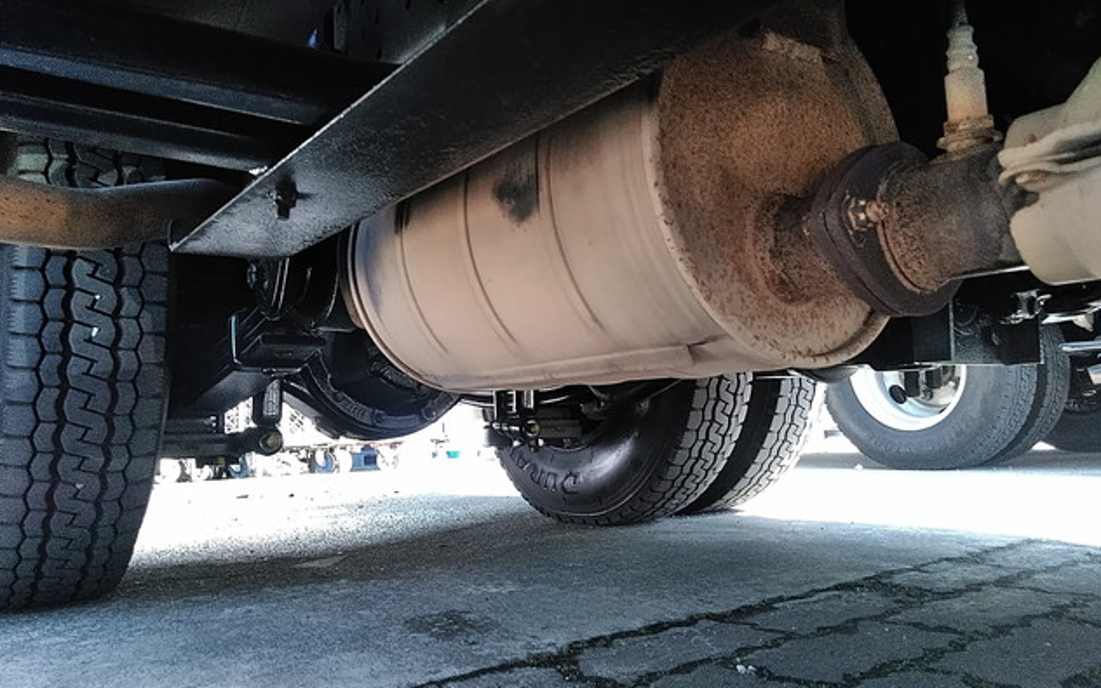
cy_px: 303
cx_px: 549
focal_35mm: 29
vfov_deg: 43.1
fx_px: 870
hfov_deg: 64.6
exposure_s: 1/125
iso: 80
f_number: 2.2
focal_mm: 3.46
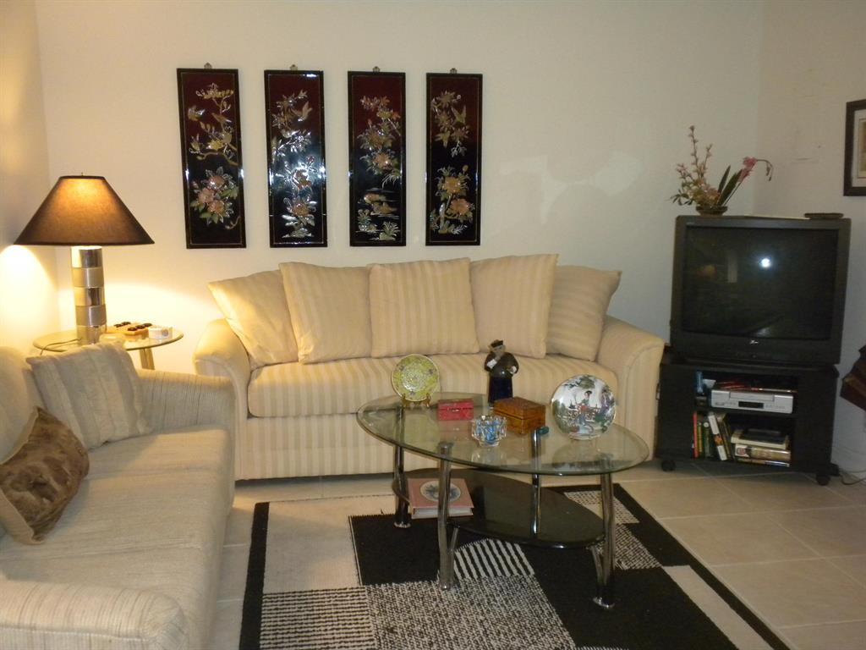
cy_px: 325
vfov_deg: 38.7
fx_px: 926
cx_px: 433
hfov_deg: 50.1
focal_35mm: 37
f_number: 3.5
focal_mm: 6.6
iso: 400
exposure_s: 1/30
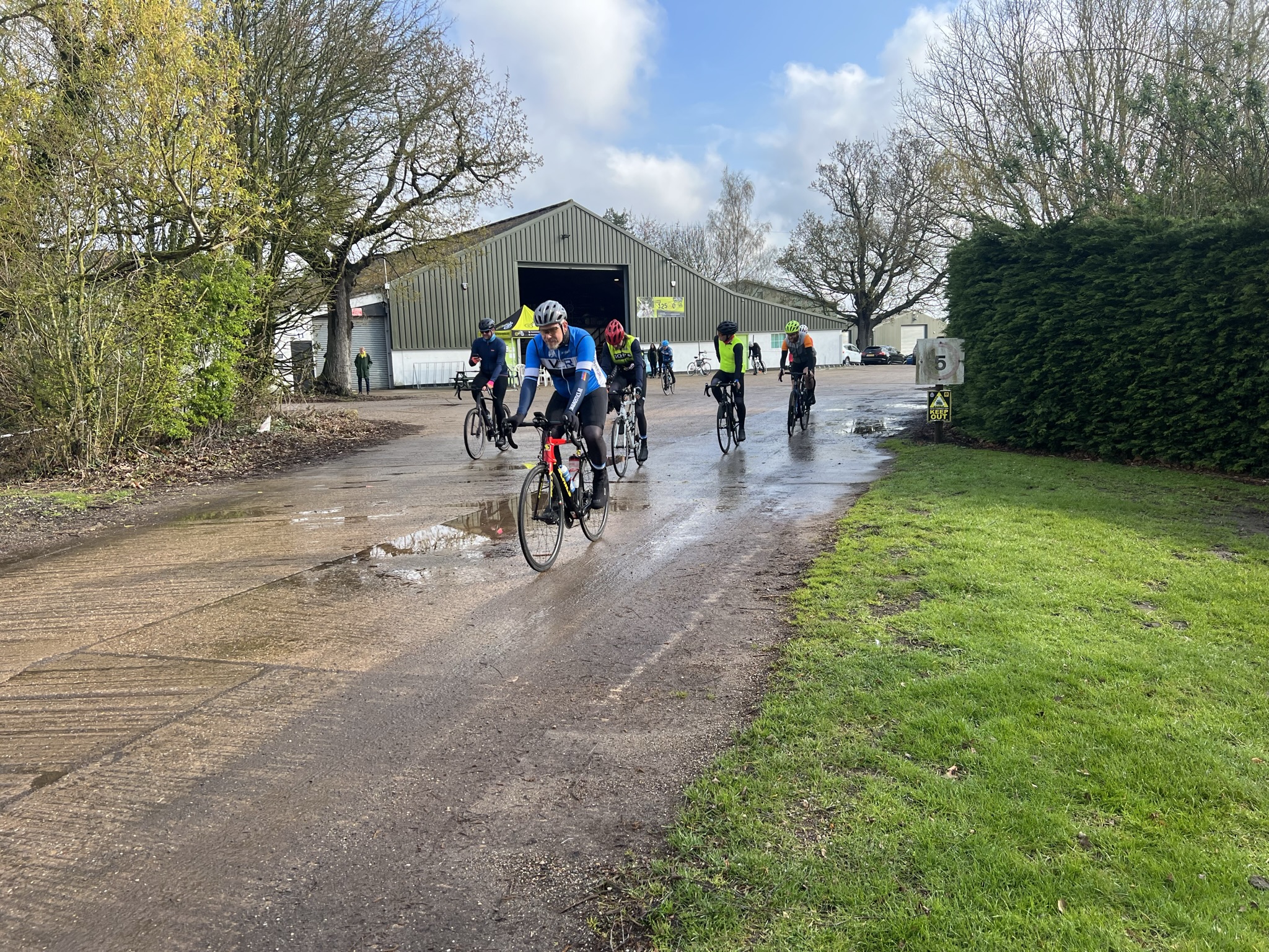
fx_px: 953
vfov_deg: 53.1
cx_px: 634
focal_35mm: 26
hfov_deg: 67.3
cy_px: 476
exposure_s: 1/1377
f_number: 1.5
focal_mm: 5.7
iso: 50
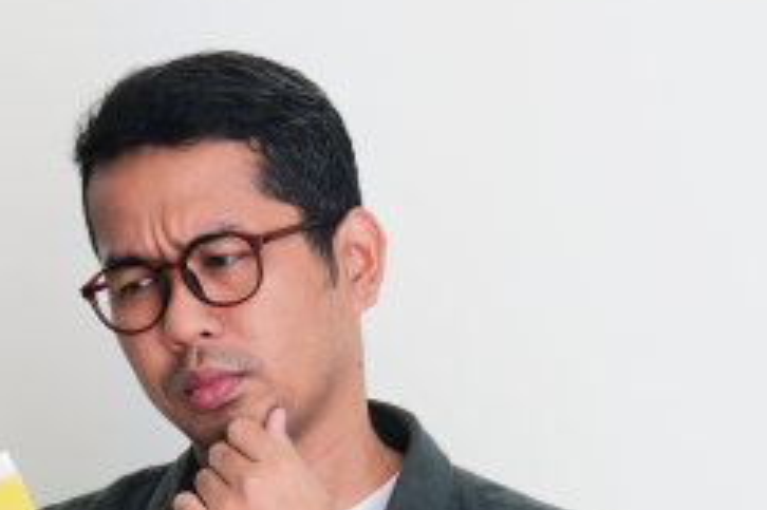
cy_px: 599
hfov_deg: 15.3
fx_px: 2853
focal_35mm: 134
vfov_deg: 10.1
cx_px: 206
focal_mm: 35
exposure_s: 1/100
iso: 160
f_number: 4.5
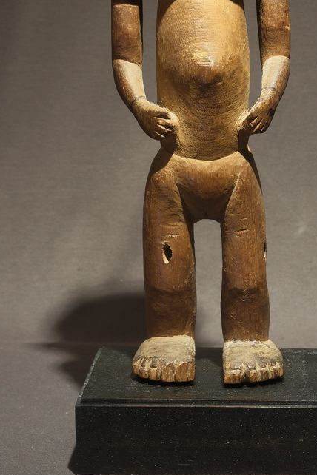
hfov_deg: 16.5
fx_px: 1096
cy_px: 31
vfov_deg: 23.7
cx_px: 150
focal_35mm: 83
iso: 160
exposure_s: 1/2
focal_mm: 27
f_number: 8
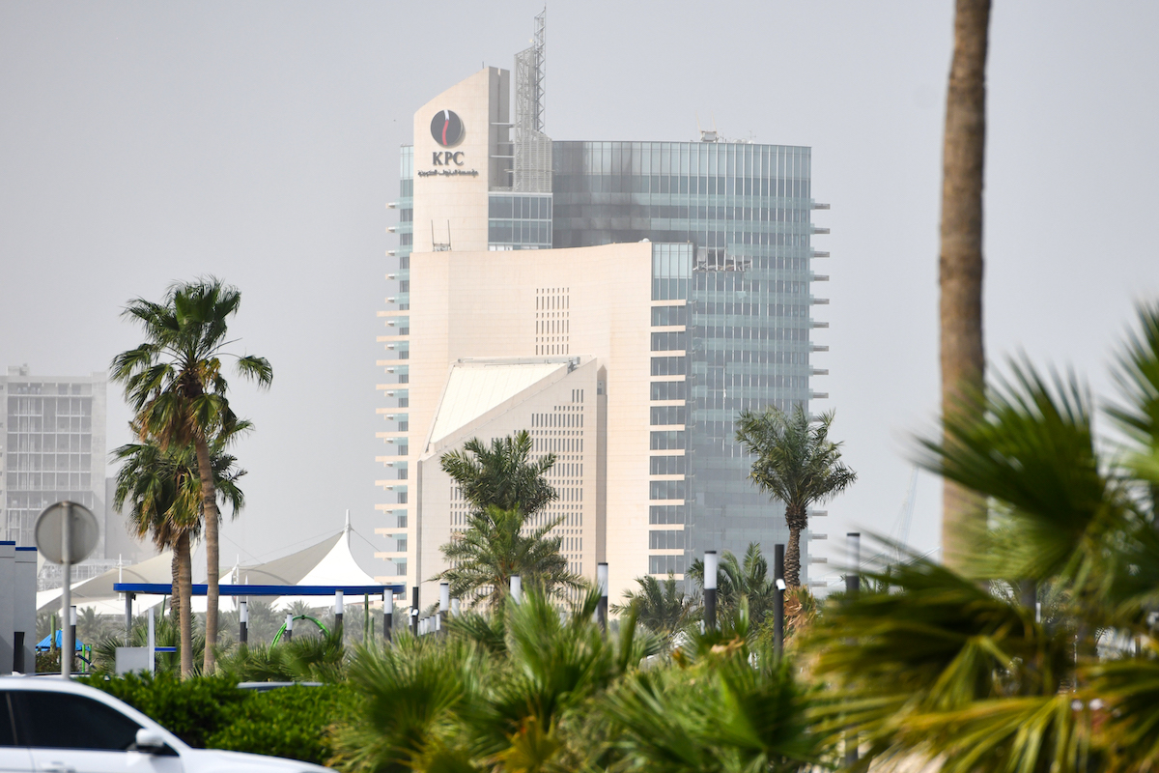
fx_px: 6438
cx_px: 580
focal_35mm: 200
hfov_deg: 10.3
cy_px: 386
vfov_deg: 6.9
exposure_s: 1/8000
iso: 400
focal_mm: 200
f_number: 5
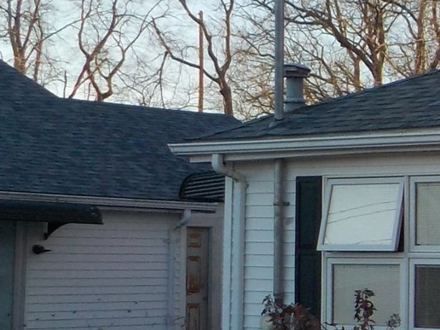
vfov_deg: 12.4
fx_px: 1513
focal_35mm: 119
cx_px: 802
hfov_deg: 14.5
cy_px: 225
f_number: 3.3
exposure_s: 1/320
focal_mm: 4.1
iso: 125
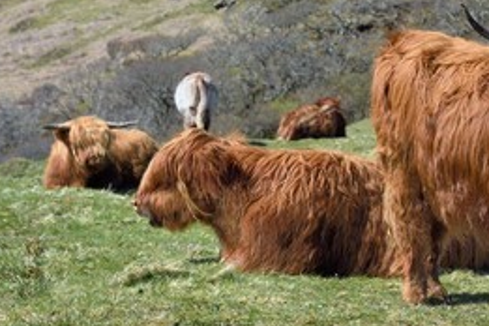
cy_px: 109
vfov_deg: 8.4
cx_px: 373
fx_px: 2227
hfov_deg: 12.5
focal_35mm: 164
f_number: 9
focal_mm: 102
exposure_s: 1/320
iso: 200
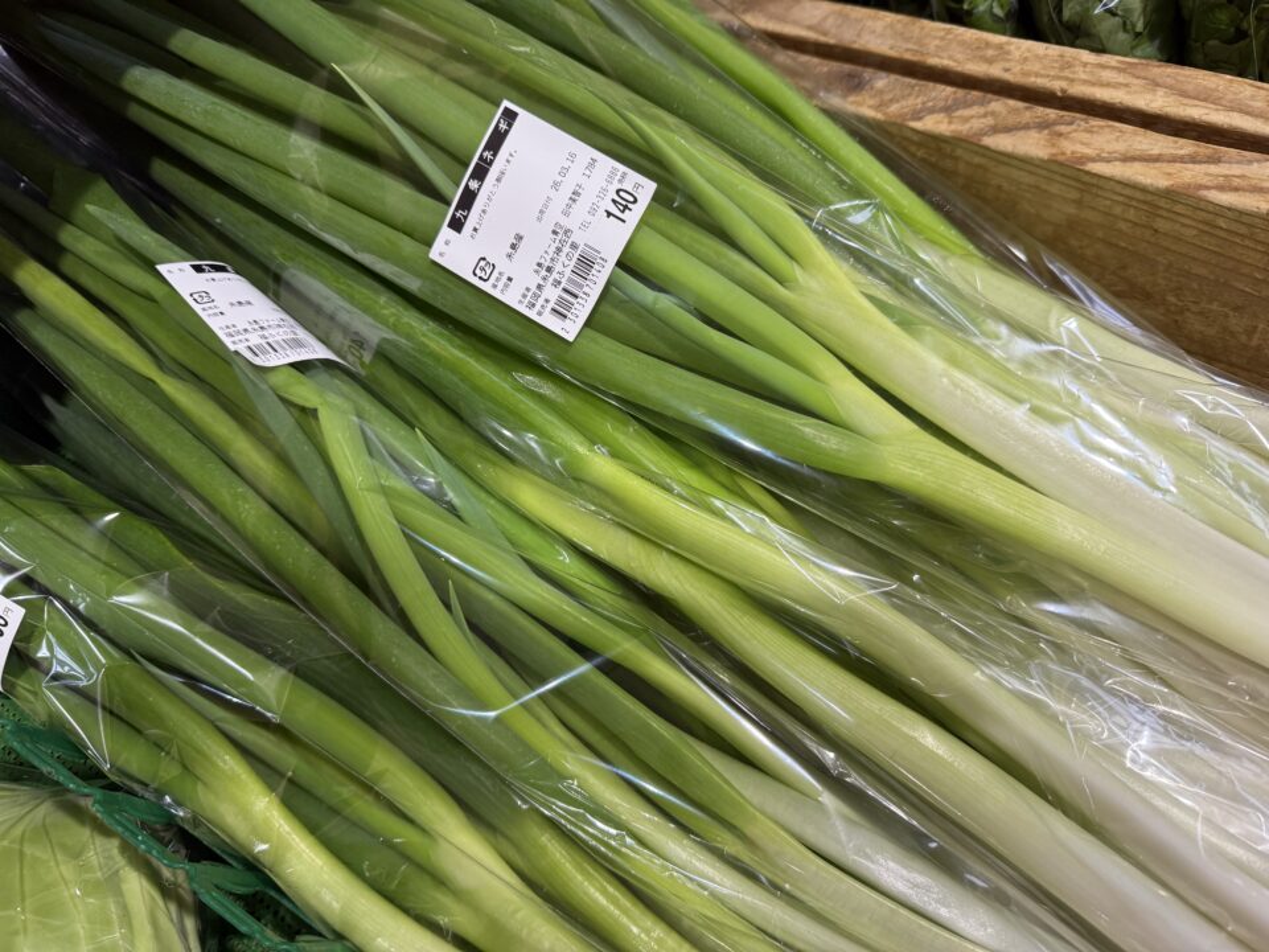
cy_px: 476
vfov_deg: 56.8
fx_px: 880
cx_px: 634
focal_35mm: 24
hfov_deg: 71.6
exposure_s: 1/60
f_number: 1.78
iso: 160
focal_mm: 6.76
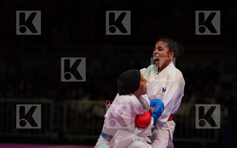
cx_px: 118
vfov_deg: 6.0
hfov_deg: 9.6
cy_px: 70
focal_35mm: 218
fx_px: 1408
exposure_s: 1/1000
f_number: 2.8
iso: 500
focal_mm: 142
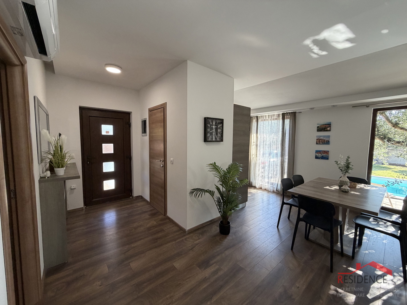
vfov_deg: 85.7
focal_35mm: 14
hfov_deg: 102.1
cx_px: 204
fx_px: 165
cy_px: 152
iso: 250
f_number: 2.2
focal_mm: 2.22
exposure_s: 1/121
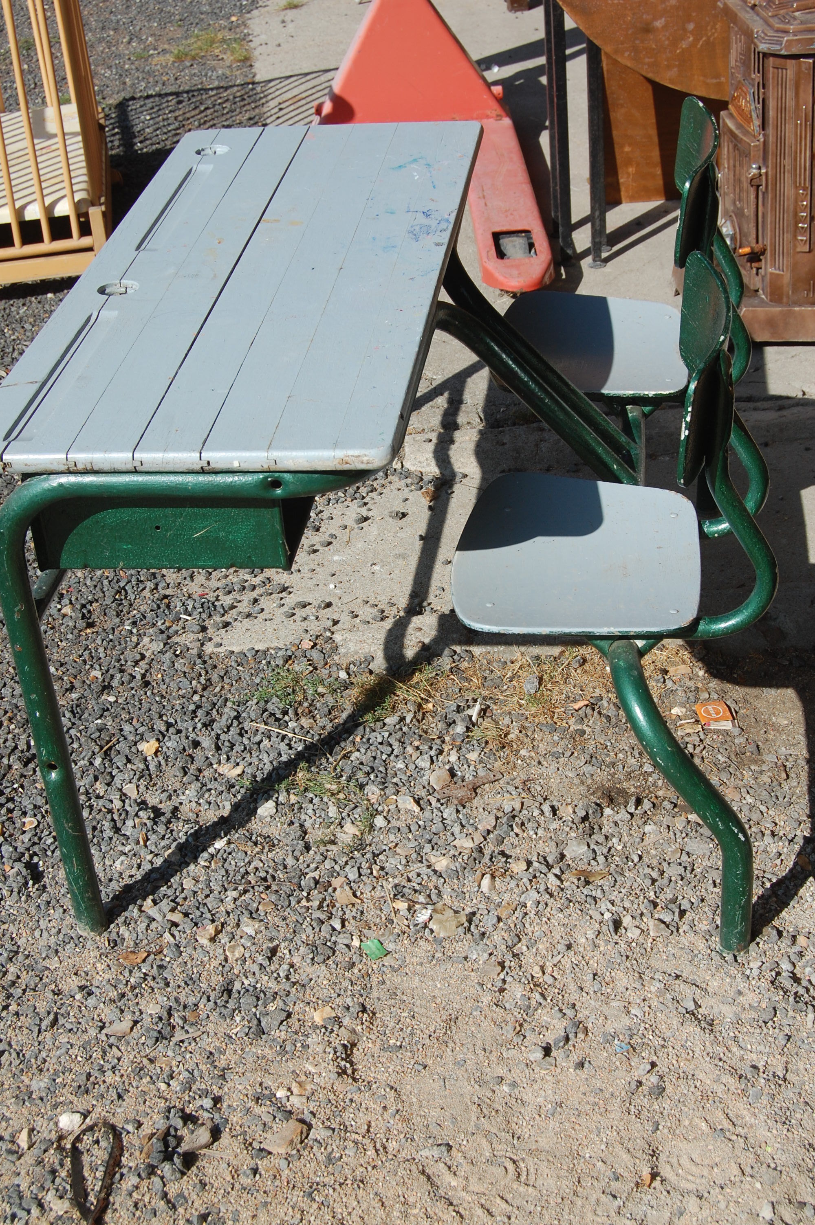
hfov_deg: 25.7
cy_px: 612
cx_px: 408
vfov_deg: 37.9
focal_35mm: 52
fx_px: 1786
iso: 200
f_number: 9
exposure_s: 1/320
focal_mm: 35
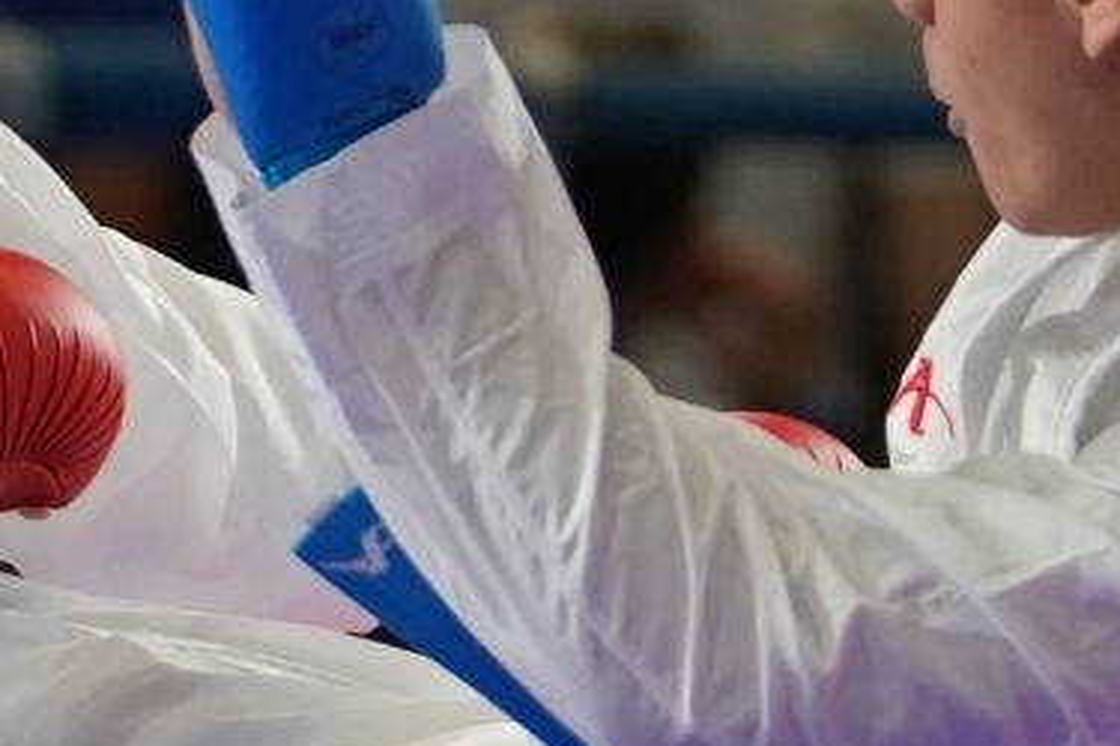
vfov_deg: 1.1
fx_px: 37330
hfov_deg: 1.7
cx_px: 585
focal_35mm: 1200
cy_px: 427
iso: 1000
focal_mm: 167
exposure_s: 1/1000
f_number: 2.8
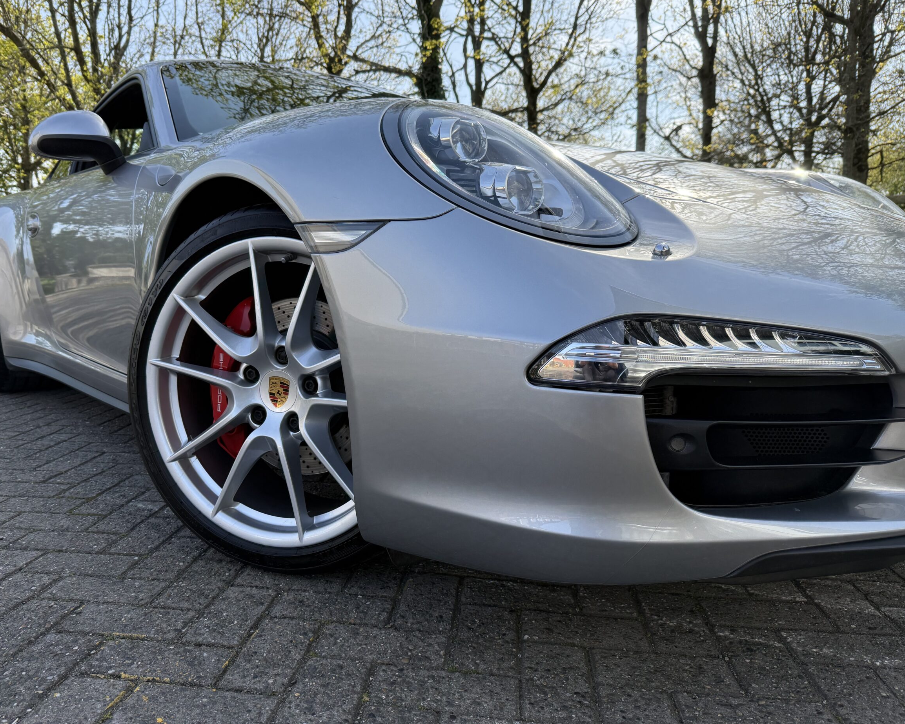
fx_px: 696
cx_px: 417
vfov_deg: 54.9
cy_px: 348
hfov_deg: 65.9
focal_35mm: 26
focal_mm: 6.76
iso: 100
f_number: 1.78
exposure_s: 1/2445
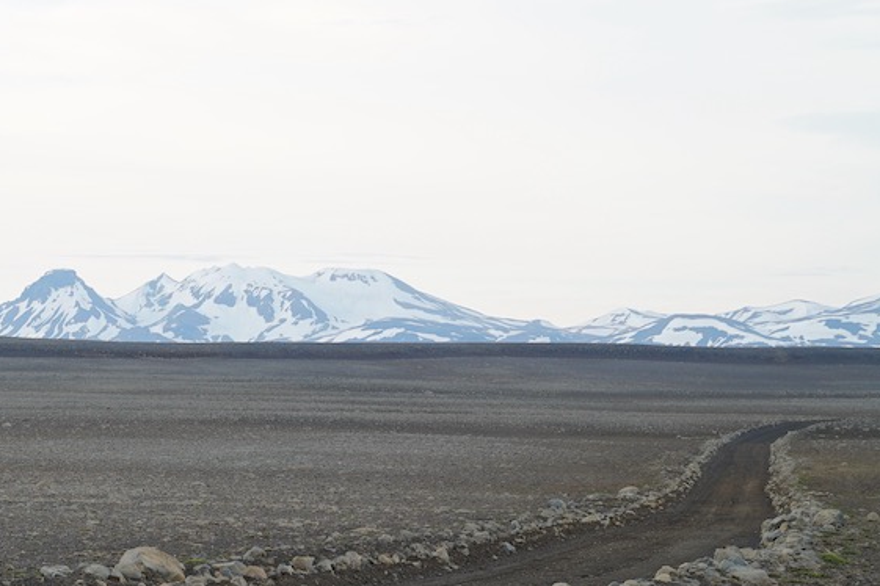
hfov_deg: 16.4
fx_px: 2958
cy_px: 419
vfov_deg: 11.3
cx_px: -116
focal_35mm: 121
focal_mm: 53
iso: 100
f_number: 5.6
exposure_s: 1/80
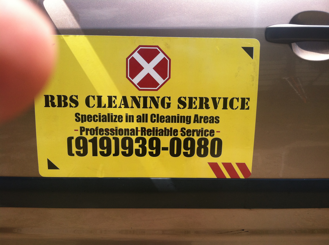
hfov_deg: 52.7
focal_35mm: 35
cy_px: 122
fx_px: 332
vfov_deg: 40.6
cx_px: 164
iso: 80
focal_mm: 3.85
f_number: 2.8
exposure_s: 1/612
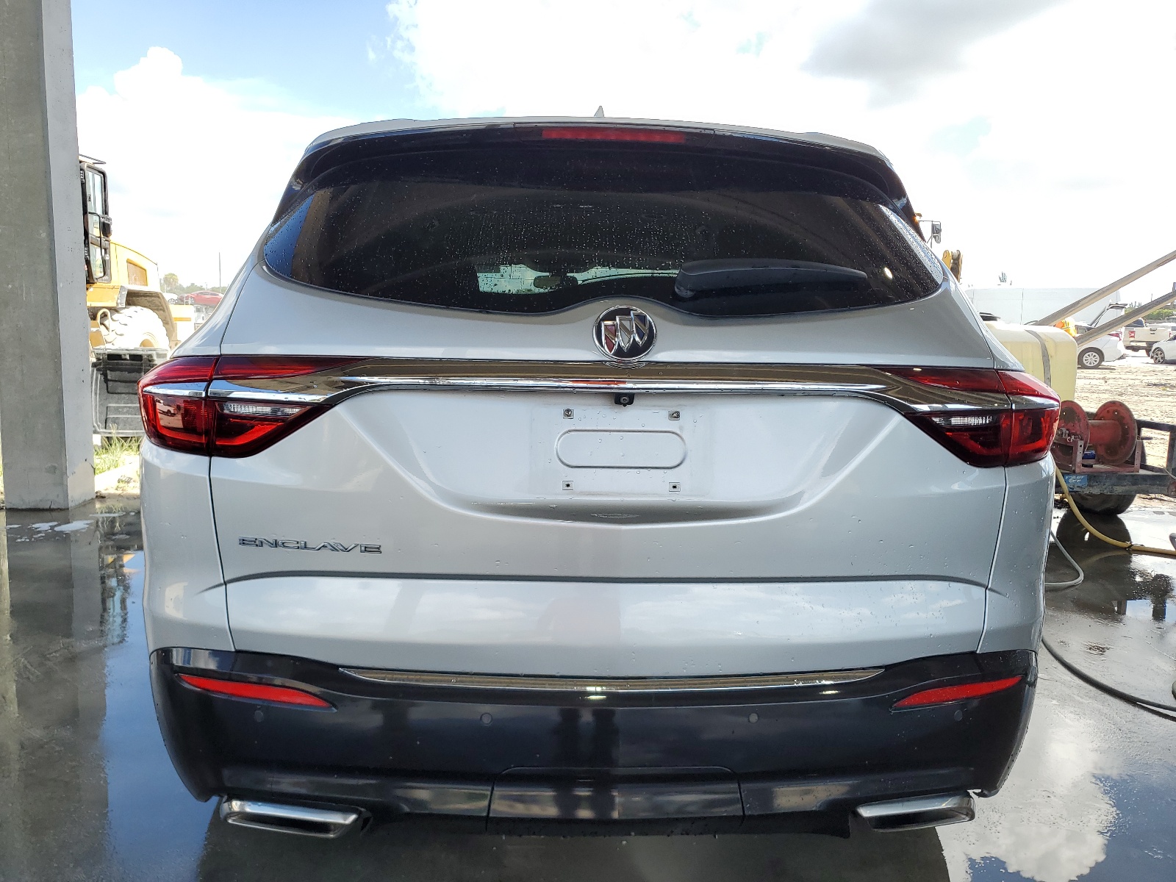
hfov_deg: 67.3
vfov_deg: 53.1
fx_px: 883
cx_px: 588
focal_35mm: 26
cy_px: 441
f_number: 1.5
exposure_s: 1/1000
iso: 50
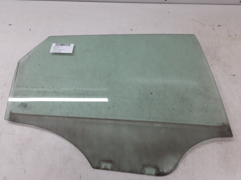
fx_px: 188
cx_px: 120
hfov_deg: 65.3
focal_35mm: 27
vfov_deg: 51.4
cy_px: 90
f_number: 1.9
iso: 64
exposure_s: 1/50
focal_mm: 2.91
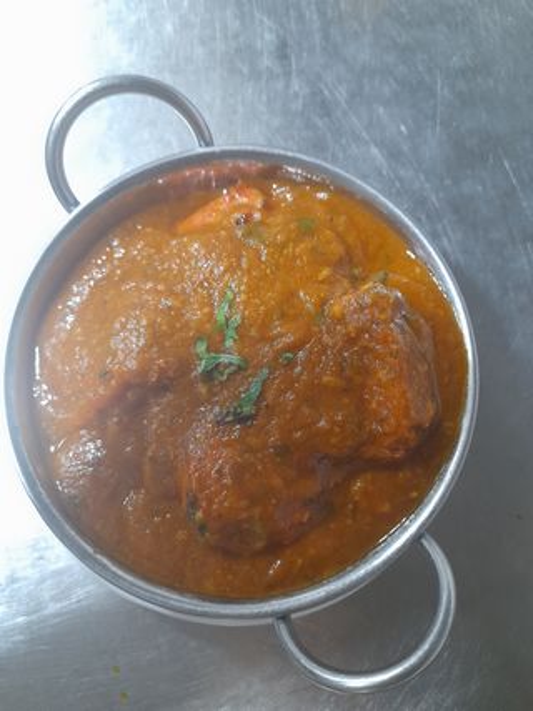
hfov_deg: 54.9
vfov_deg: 69.4
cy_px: 356
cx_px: 266
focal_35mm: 25
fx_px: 514
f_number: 2
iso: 400
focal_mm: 4.6
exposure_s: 1/33
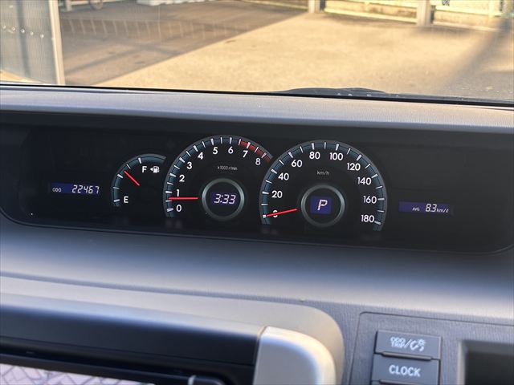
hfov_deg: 36.8
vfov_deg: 28.0
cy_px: 192
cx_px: 257
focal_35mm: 52
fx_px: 772
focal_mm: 5.96
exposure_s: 1/181
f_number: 1.6
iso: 32
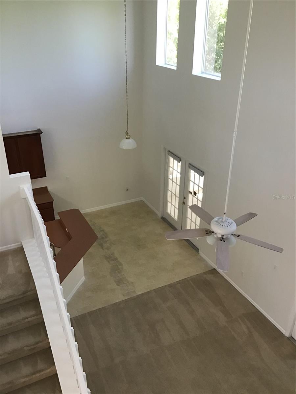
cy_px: 197
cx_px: 148
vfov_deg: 58.4
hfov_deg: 45.4
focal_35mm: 31
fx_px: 353
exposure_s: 1/30
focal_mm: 3.3
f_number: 2.4
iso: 100
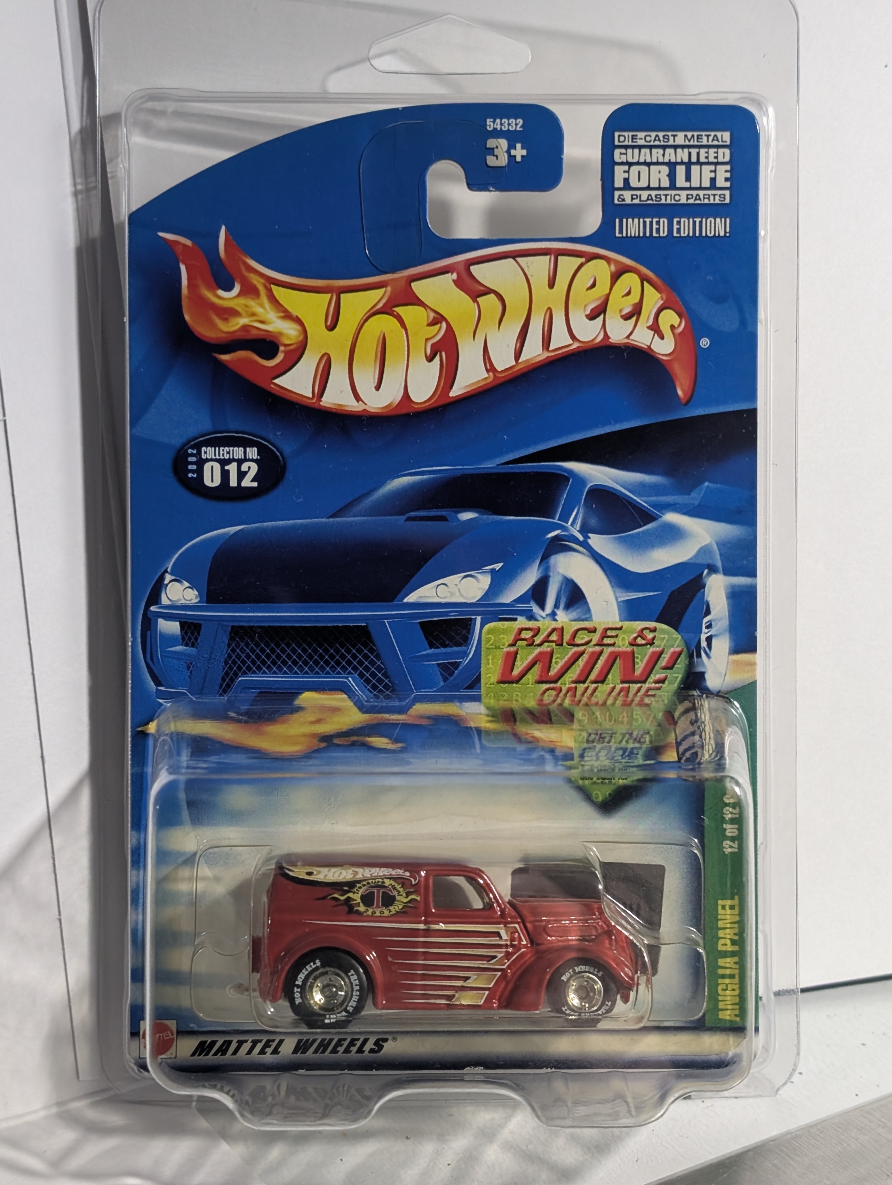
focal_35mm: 54
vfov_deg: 35.5
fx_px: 1850
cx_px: 480
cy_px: 618
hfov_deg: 27.1
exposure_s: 1/51
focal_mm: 6.9
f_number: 1.68
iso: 145
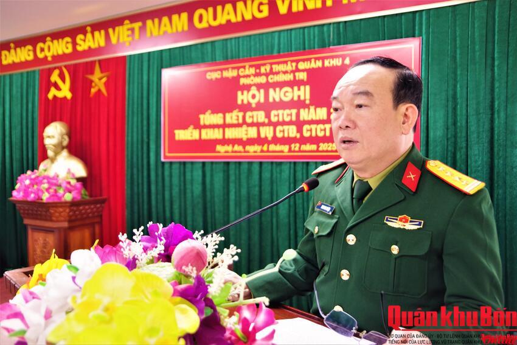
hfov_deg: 60.3
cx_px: 258
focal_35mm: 31
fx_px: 445
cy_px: 172
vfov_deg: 42.3
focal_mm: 21
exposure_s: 1/60
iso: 1600
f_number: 4
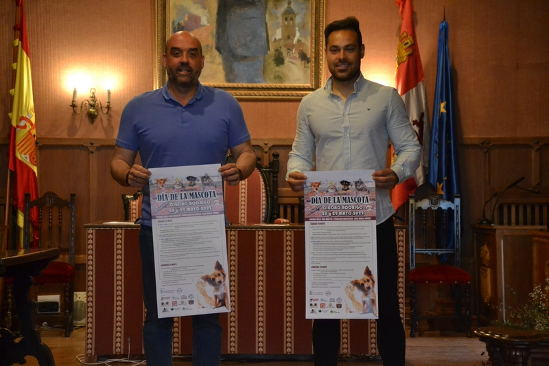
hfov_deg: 27.0
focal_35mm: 75
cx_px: 274
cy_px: 183
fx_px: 1143
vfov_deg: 18.2
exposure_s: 1/100
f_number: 5
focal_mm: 50
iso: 3200
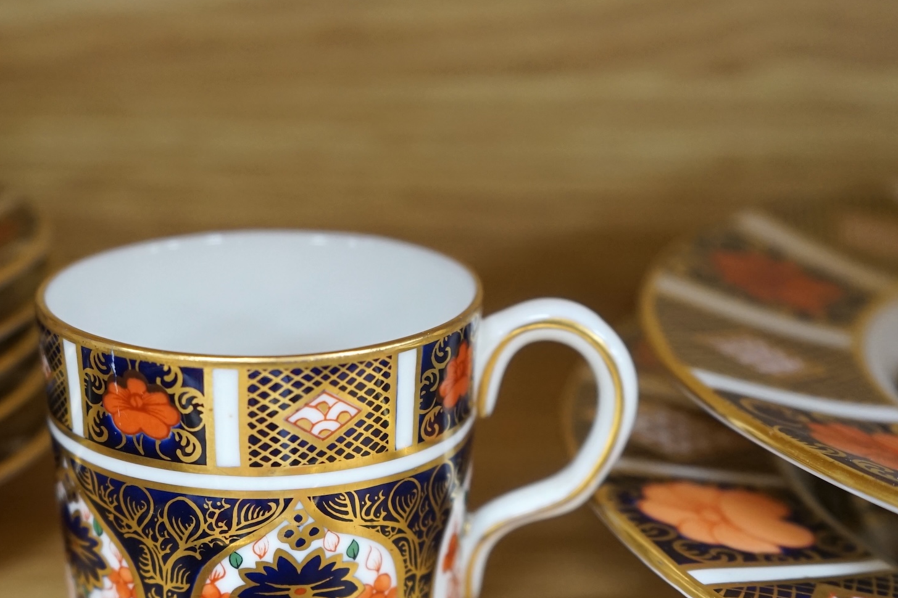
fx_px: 1646
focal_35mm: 66
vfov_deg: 20.3
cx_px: 287
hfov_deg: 30.3
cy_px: 491
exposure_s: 1/60
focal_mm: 32
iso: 1000
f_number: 4
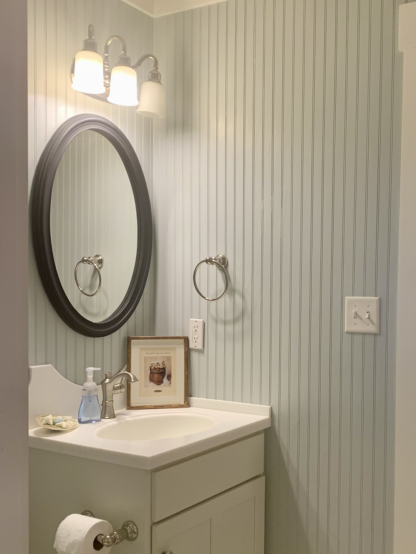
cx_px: 304
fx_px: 625
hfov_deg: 36.1
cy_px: 317
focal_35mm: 39
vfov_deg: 47.7
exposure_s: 1/60
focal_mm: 4.25
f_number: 1.8
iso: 80
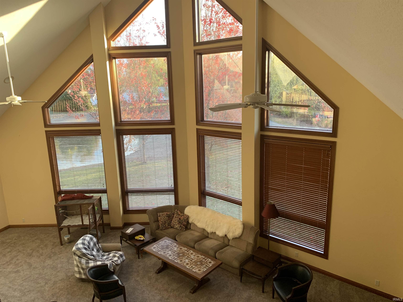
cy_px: 151
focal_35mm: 26
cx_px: 202
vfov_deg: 53.1
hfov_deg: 67.3
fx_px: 303
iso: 80
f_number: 1.8
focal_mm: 4.25
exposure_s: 1/121
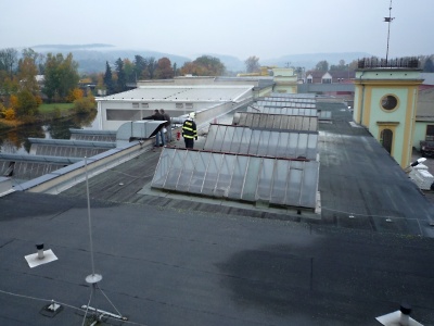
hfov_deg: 69.4
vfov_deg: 54.9
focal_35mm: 25
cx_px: 217
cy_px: 163
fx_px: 313
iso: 100
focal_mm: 4.4
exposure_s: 1/125
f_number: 2.8
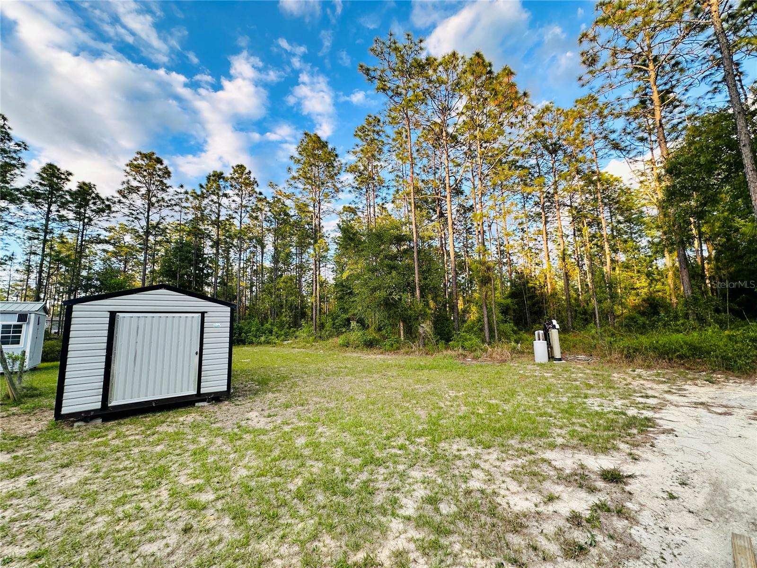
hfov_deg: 102.1
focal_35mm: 14
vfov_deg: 85.7
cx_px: 378
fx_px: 306
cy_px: 284
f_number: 2.2
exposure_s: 1/146
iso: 40
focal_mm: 2.22
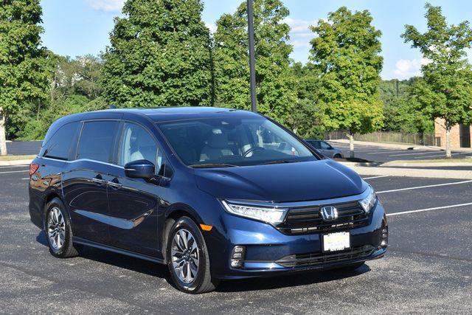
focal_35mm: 72
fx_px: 944
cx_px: 236
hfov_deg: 28.1
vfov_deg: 18.9
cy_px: 158
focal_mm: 48
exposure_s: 1/250
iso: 125
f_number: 8
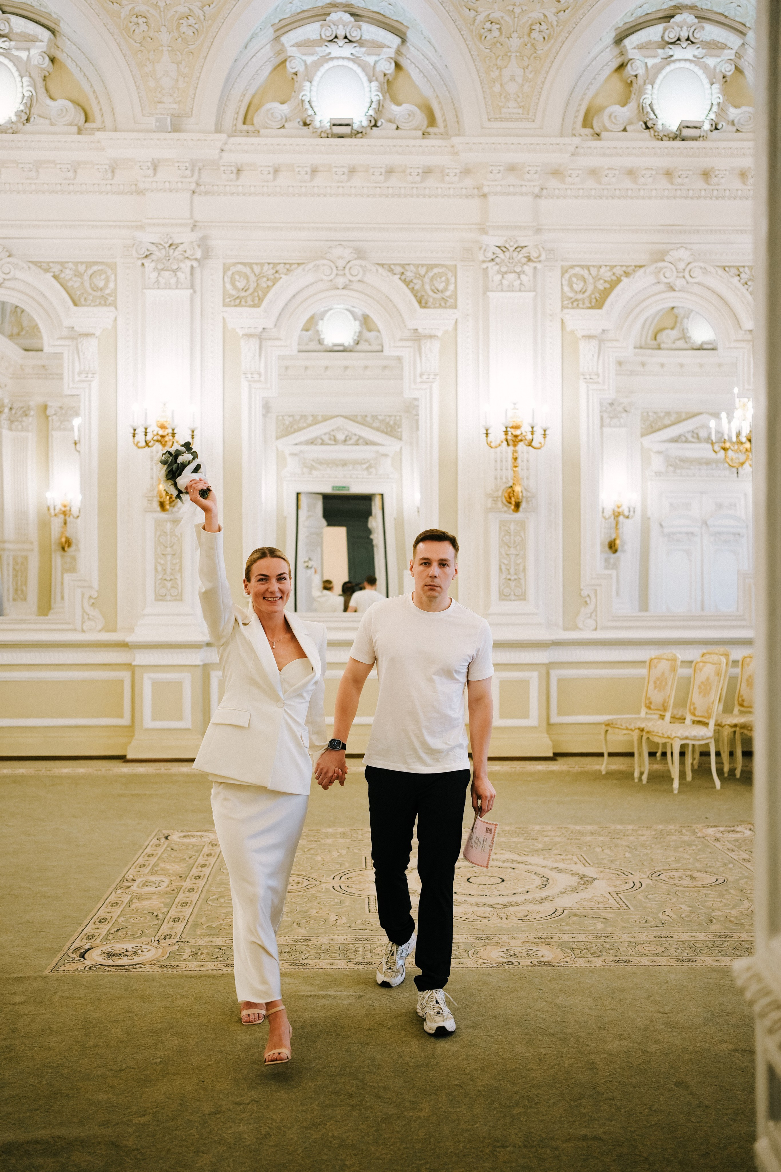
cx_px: 390
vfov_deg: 54.4
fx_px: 1139
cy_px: 586
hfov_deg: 37.9
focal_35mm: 35
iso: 400
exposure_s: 1/250
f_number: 2.5
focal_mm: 35
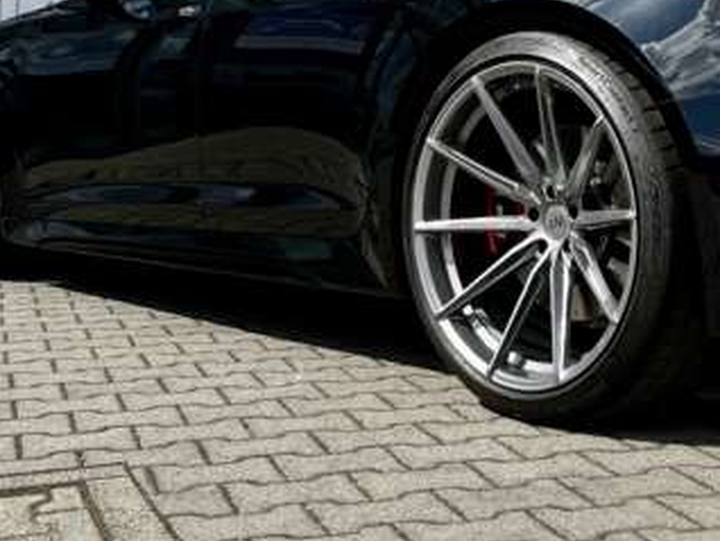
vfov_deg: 28.4
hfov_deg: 38.9
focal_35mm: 49
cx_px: 385
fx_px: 1020
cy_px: 41
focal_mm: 5.1
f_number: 1.6
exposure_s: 1/2899
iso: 50
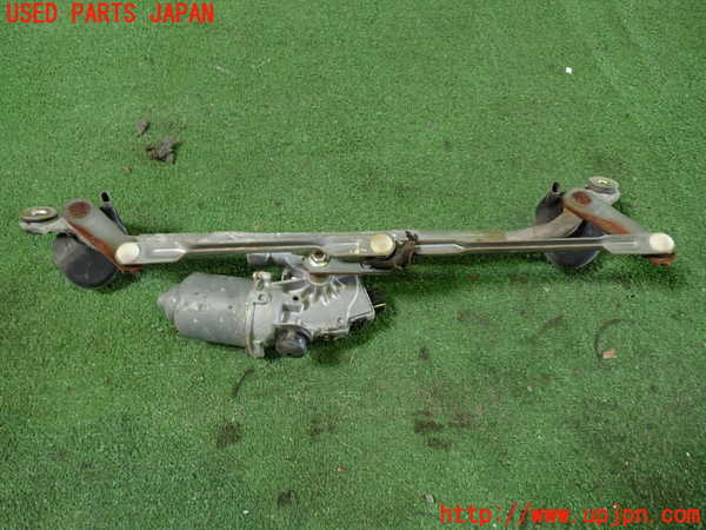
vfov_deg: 46.8
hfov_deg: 60.0
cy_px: 265
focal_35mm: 30
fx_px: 612
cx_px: 353
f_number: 2.3
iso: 400
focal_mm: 5.4
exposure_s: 1/30
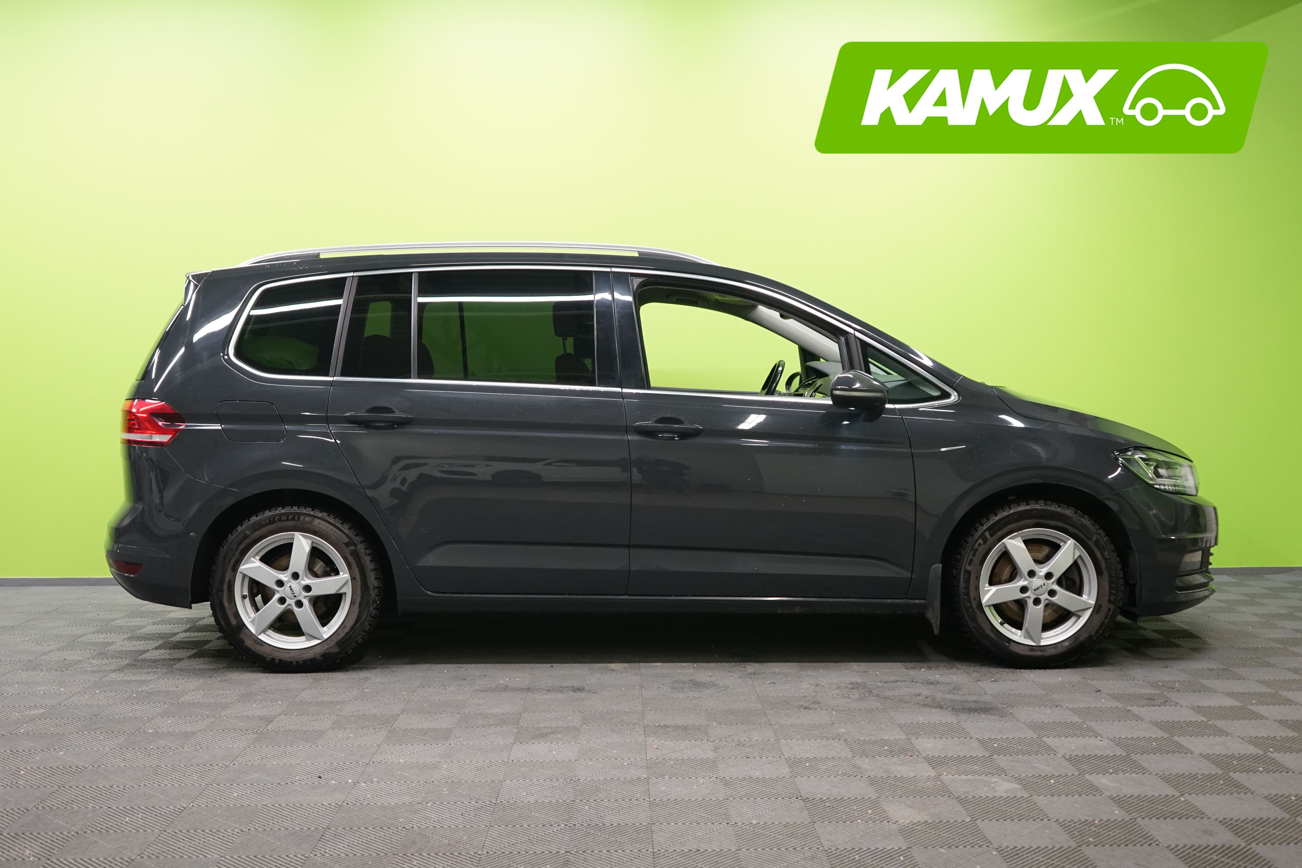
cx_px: 651
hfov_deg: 50.7
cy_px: 434
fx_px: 1374
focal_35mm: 38
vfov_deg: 35.1
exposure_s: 1/60
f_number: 5
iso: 1600
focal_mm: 38
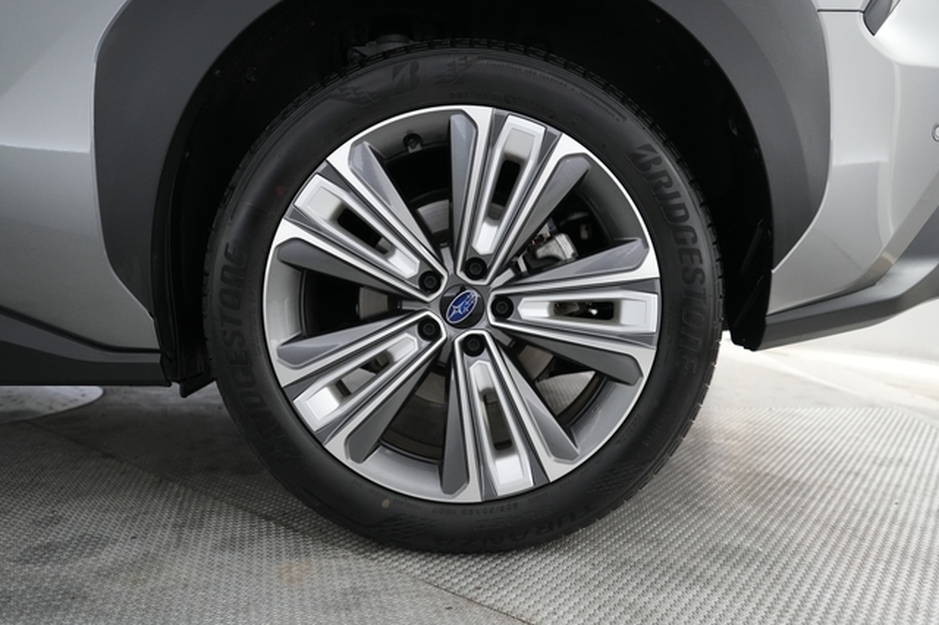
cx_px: 470
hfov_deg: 71.5
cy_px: 312
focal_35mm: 25
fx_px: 652
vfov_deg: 51.2
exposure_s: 1/160
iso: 3200
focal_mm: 25
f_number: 2.8
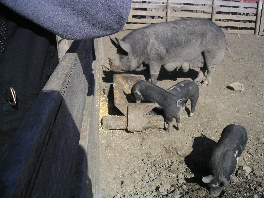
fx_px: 290
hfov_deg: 49.0
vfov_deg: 37.7
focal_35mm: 38
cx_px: 132
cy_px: 99
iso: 50
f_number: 6.7
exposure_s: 1/180
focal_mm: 6
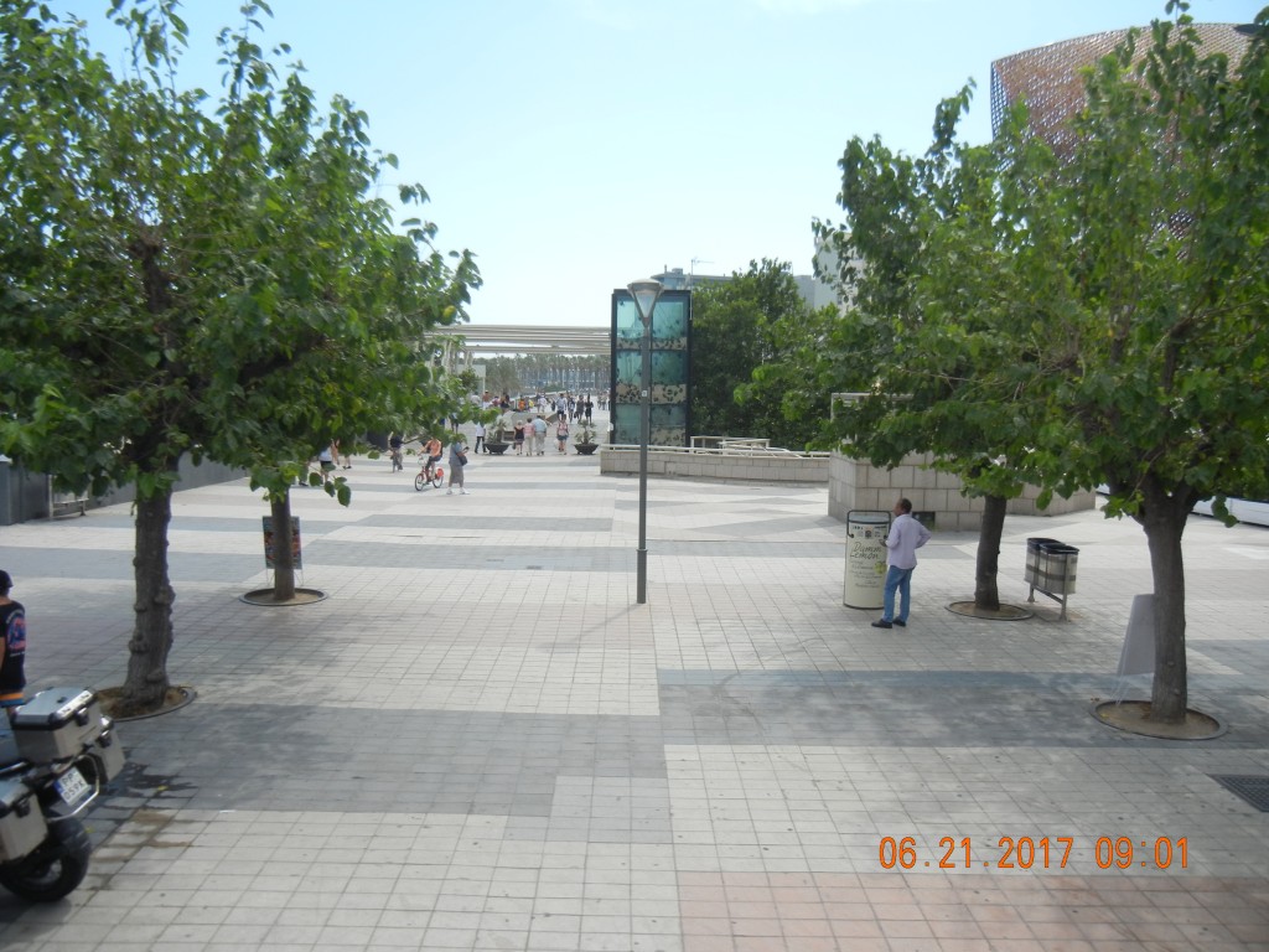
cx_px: 634
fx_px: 1100
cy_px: 476
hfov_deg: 60.0
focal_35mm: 30
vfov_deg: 46.8
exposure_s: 1/296
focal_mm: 5.4
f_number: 7
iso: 160
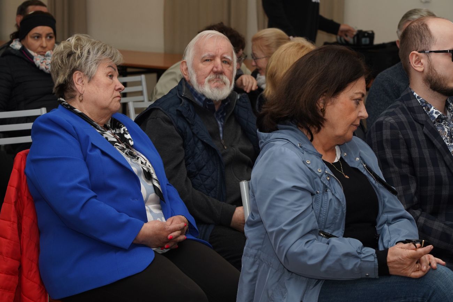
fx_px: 1321
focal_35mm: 105
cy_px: 151
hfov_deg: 19.5
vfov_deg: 13.0
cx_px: 226
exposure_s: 1/100
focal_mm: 105
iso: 1000
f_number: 8
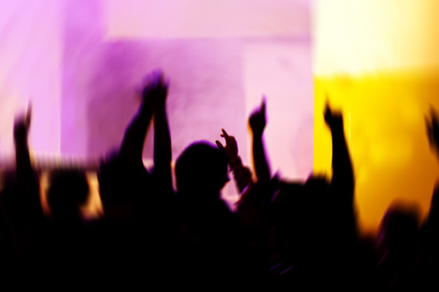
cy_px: 146
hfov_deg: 6.9
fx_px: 3657
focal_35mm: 300
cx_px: 220
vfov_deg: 4.6
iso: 900
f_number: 5.6
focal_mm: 300
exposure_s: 1/15
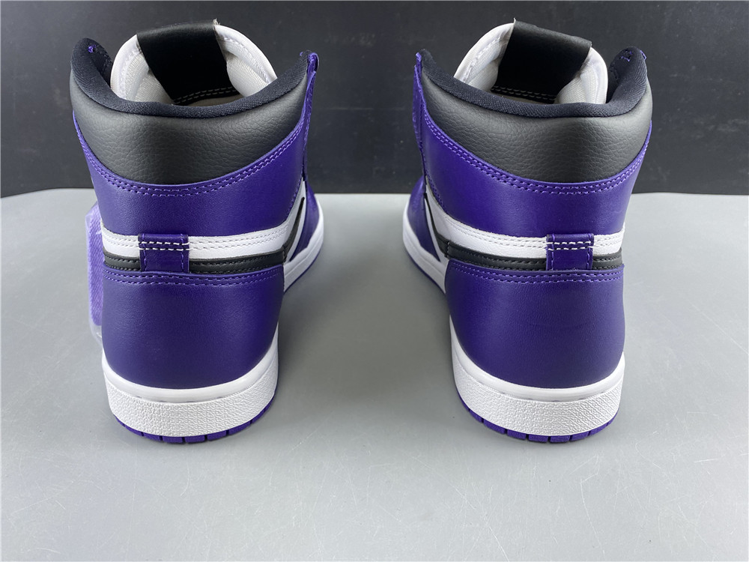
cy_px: 281
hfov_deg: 67.3
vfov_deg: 53.1
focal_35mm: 26
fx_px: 563
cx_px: 374
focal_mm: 4.25
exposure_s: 1/100
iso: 125
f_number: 1.8
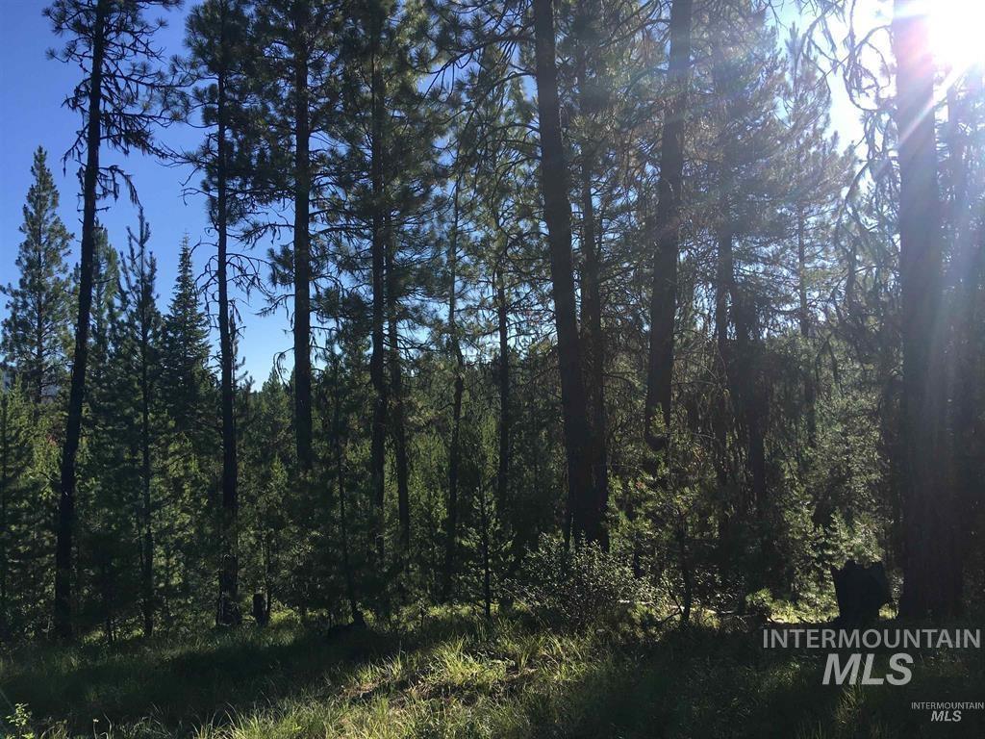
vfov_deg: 48.2
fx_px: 825
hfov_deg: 61.7
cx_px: 492
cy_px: 370
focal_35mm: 29
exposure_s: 1/818
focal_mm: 4.15
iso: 25
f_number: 2.2
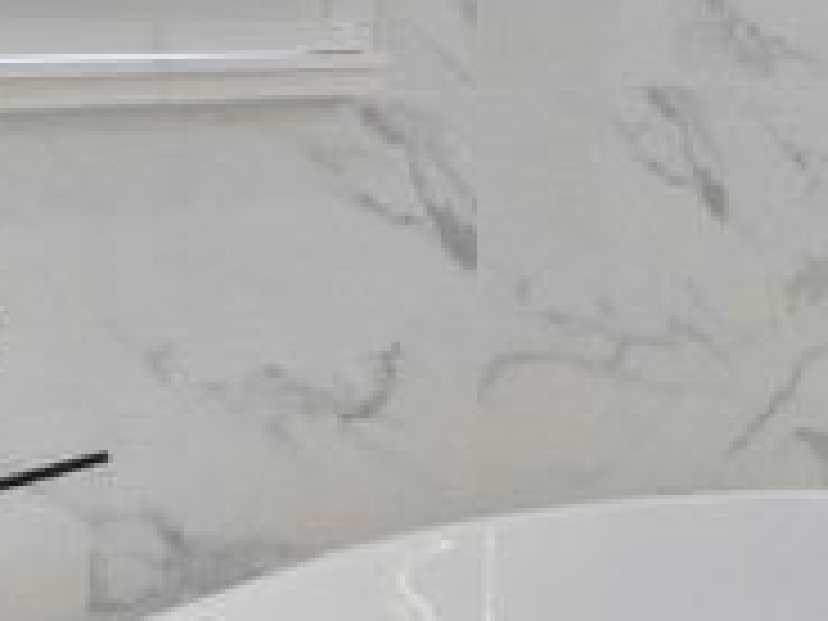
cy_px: -18
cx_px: 1953
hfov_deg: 15.2
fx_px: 1866
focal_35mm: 78
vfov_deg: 18.4
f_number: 4
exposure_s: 1/60
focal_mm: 7
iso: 800
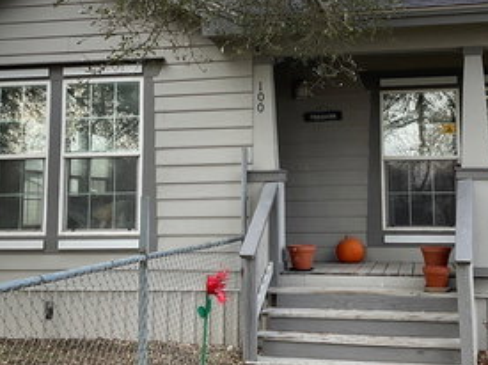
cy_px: 117
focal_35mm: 54
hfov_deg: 35.5
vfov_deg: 26.8
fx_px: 761
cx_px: 282
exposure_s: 1/122
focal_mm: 3
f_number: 1.8
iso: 25
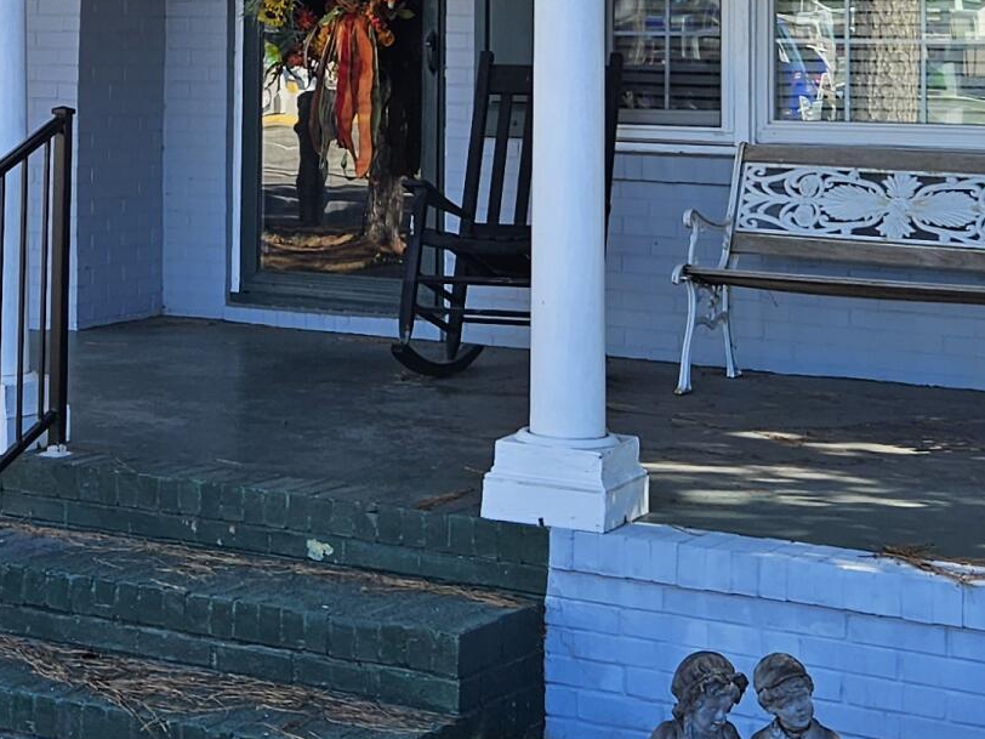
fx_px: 2419
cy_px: -40
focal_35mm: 85
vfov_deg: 16.9
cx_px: 279
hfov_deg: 22.9
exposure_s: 1/377
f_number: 1.8
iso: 25
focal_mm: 5.4
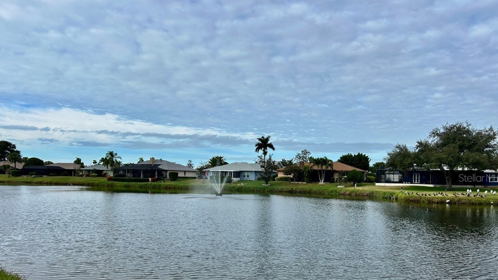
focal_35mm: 29
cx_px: 250
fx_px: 383
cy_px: 178
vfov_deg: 39.9
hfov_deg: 66.1
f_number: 1.5
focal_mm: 5.7
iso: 50
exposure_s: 1/4630
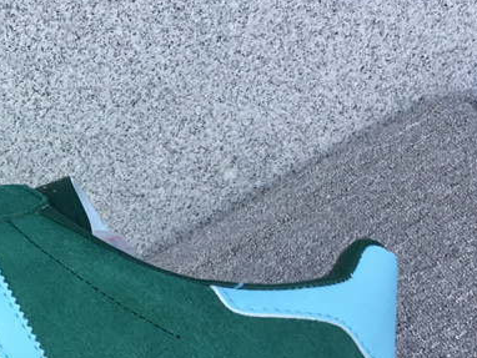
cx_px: -24
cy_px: 295
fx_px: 1007
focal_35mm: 73
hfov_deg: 25.1
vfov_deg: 19.9
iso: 40
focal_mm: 3.3
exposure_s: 1/100
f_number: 2.4
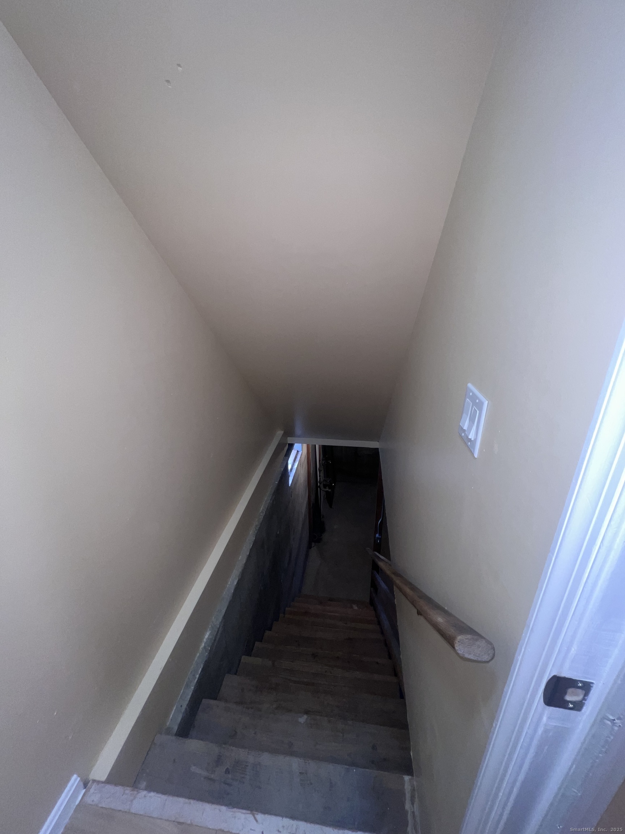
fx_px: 313
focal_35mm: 13
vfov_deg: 106.2
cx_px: 312
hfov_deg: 89.9
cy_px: 417
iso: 80
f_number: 1.8
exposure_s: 1/60
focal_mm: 1.57
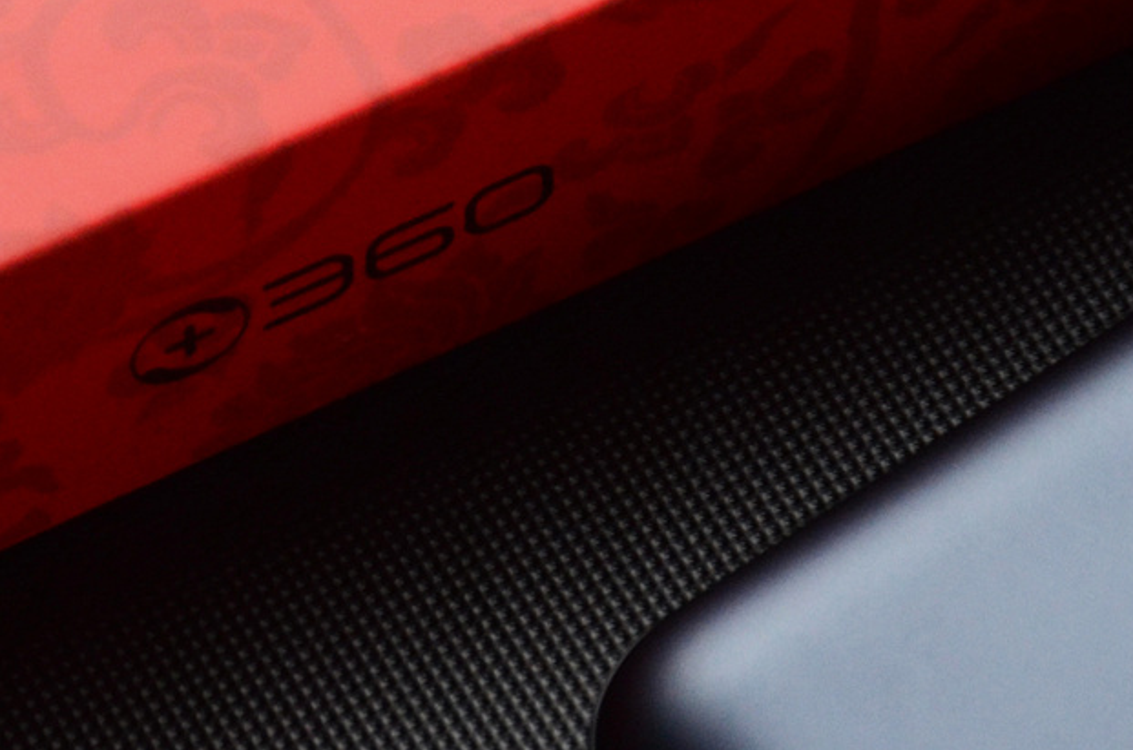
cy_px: -11
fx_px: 10613
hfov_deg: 6.1
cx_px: 117
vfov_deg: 4.0
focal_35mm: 338
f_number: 5.6
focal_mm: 70
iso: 1000
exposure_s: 1/125
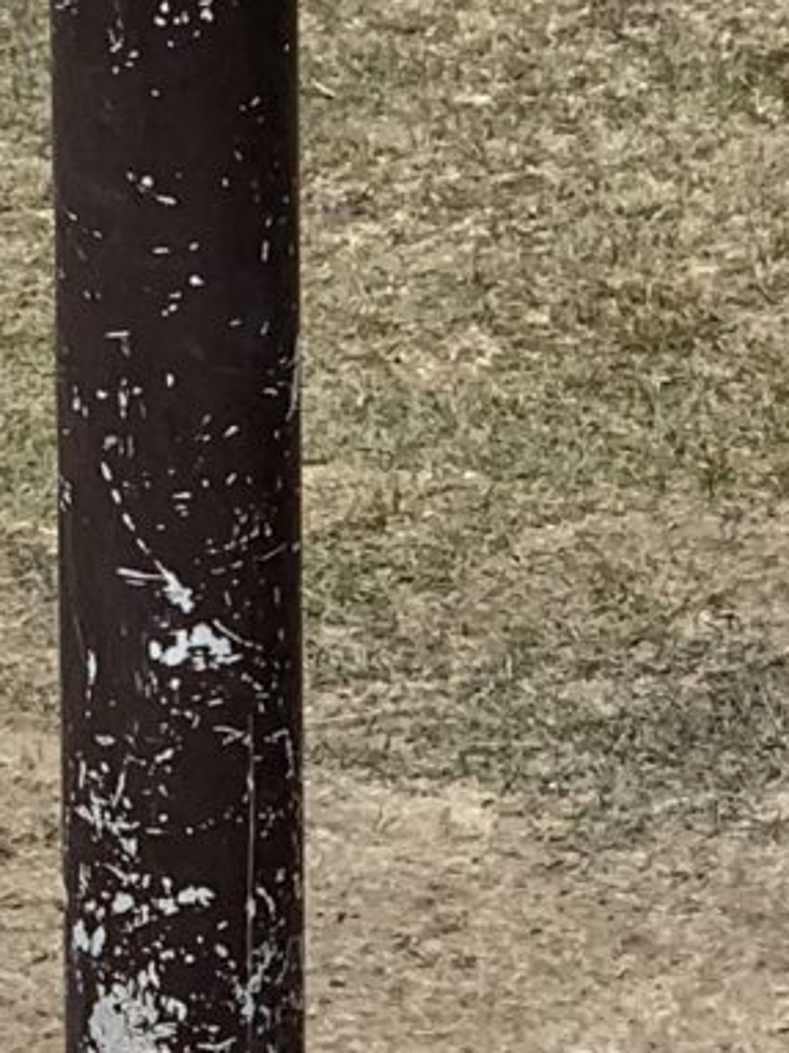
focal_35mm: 348
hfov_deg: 4.3
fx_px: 10582
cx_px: -250
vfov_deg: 5.7
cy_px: -146
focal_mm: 6
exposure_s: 1/1229
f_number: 2.4
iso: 16
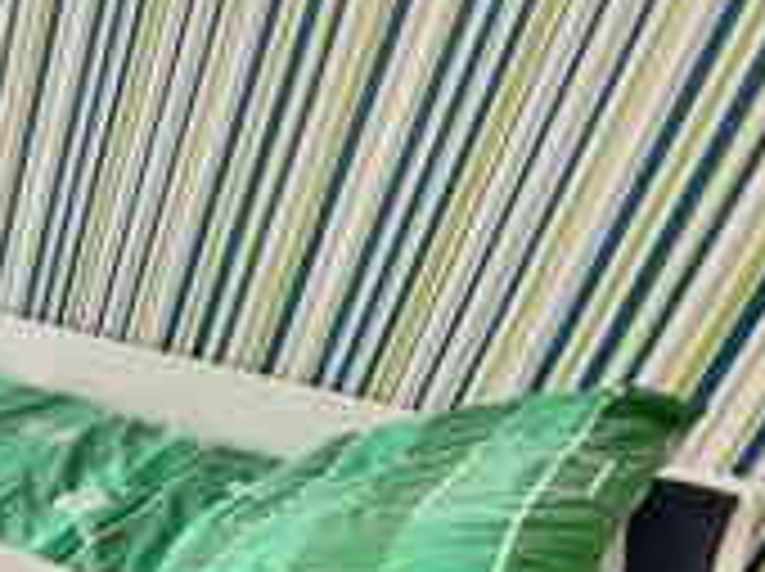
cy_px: 673
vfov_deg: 27.0
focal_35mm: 48
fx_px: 1059
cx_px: -362
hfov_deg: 27.9
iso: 80
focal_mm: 2.22
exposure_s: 1/99
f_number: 2.2
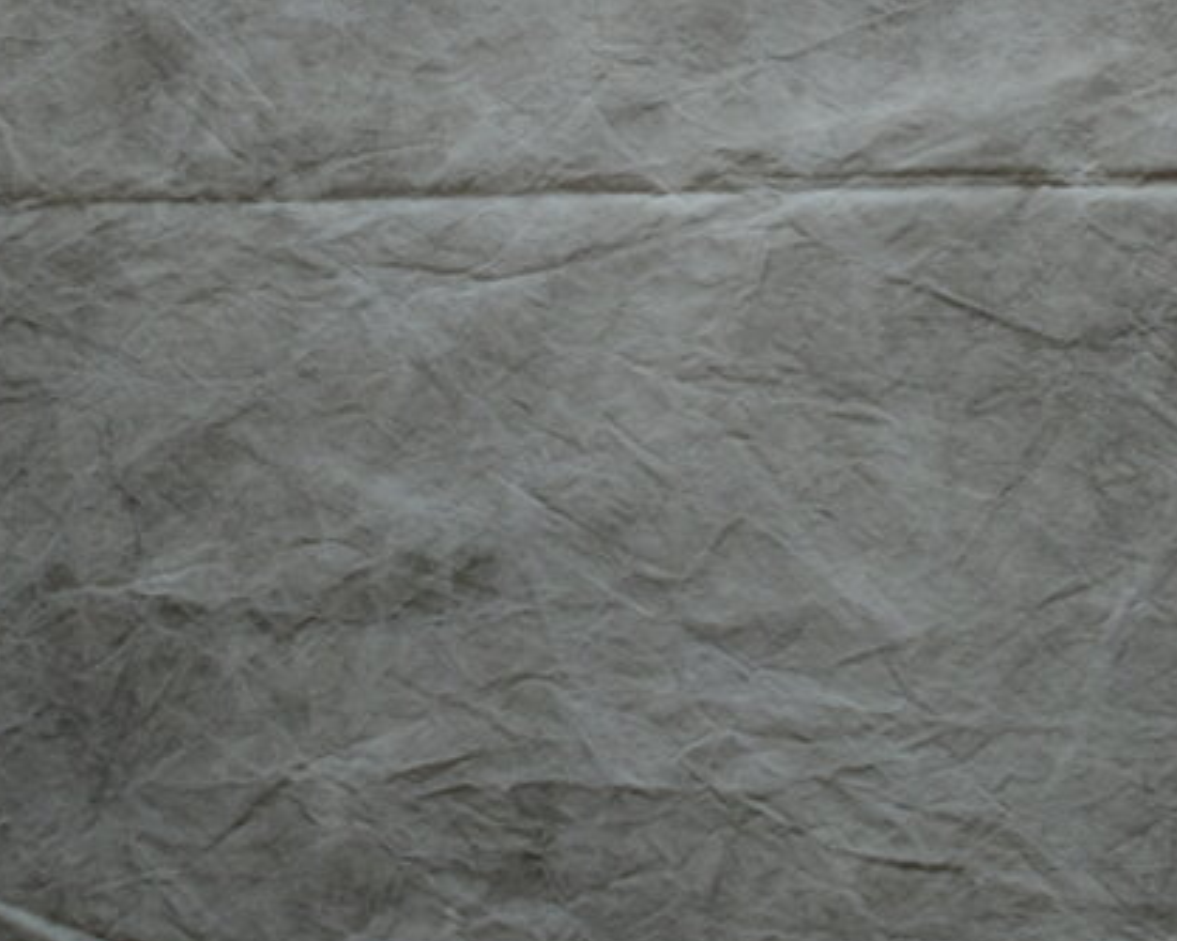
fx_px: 2855
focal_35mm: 82
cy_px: 239
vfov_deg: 18.6
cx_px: 636
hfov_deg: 23.3
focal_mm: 25.4
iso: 800
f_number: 13
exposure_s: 1/30
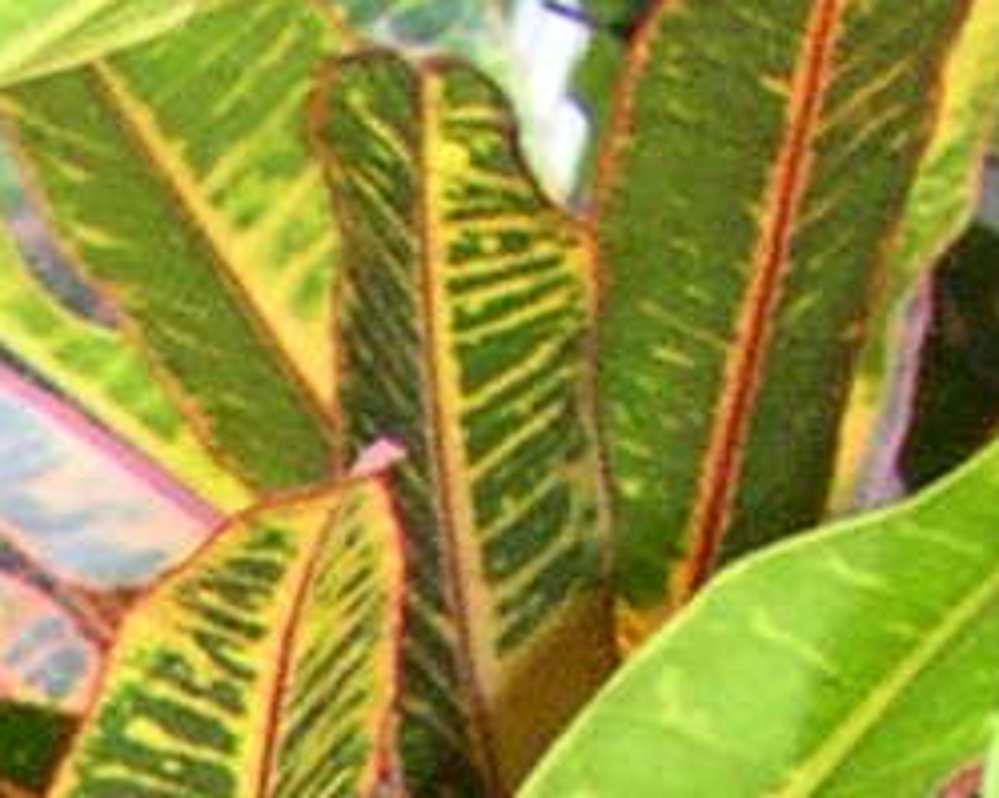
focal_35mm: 339
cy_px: 4038
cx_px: -1633
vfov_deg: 4.0
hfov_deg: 5.5
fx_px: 10019
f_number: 7.6
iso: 343
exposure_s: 1/30
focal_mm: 8
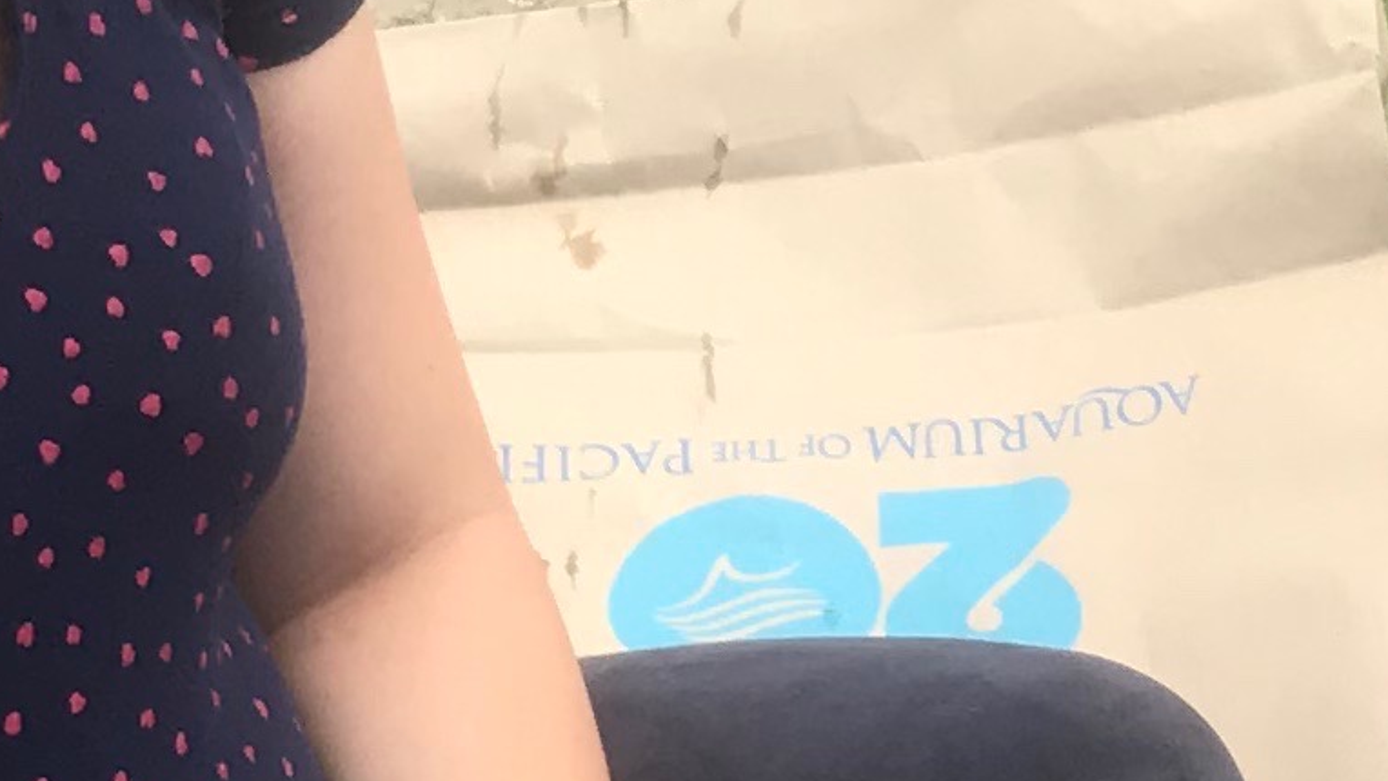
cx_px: 1384
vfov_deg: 7.5
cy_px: 703
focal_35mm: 161
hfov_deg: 13.2
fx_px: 5926
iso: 20
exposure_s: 1/785
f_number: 1.8
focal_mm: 3.99
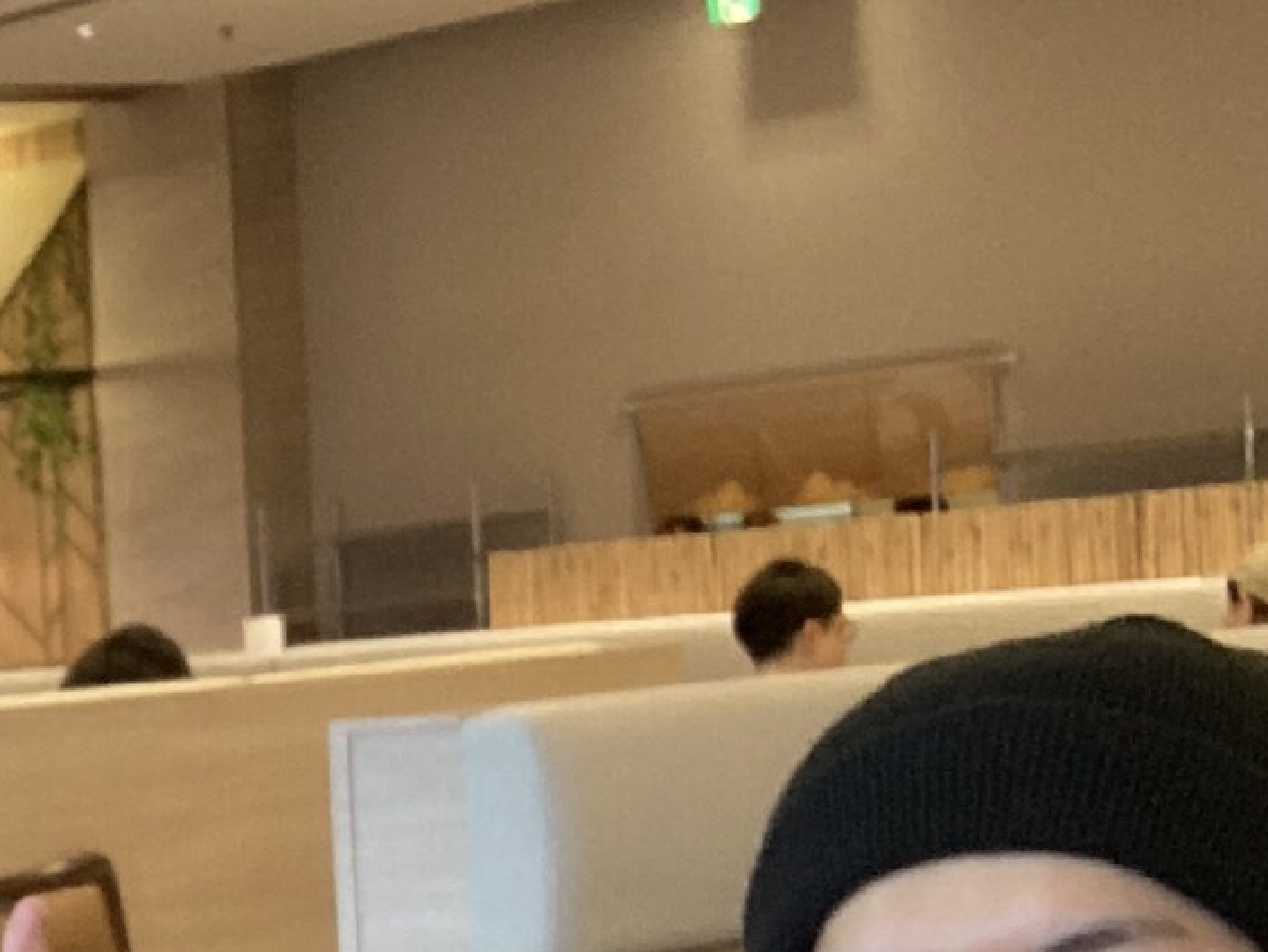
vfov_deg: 12.4
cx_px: -932
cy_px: 1210
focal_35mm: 116
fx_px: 4251
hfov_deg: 15.0
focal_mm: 2.87
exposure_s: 1/50
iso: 125
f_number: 2.2
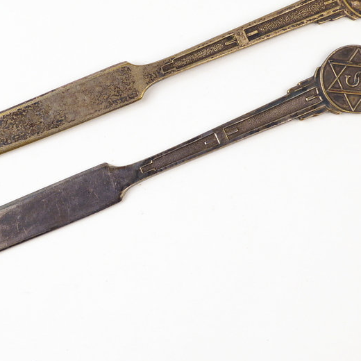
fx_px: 1003
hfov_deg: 20.3
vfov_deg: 20.4
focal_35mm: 85
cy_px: 159
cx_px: 95
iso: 100
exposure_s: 1/50
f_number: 5
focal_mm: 9
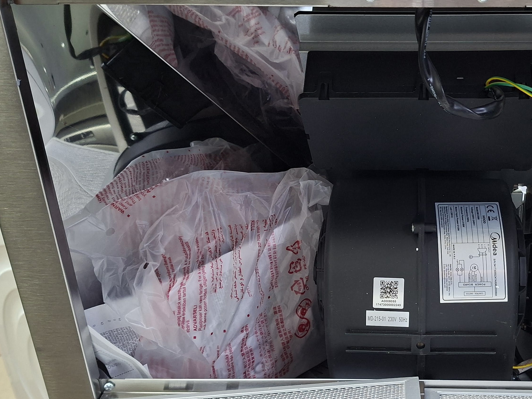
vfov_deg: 35.1
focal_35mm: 41
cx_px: 394
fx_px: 630
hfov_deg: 44.4
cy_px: 214
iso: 250
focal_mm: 5.54
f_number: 1.8
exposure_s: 1/50
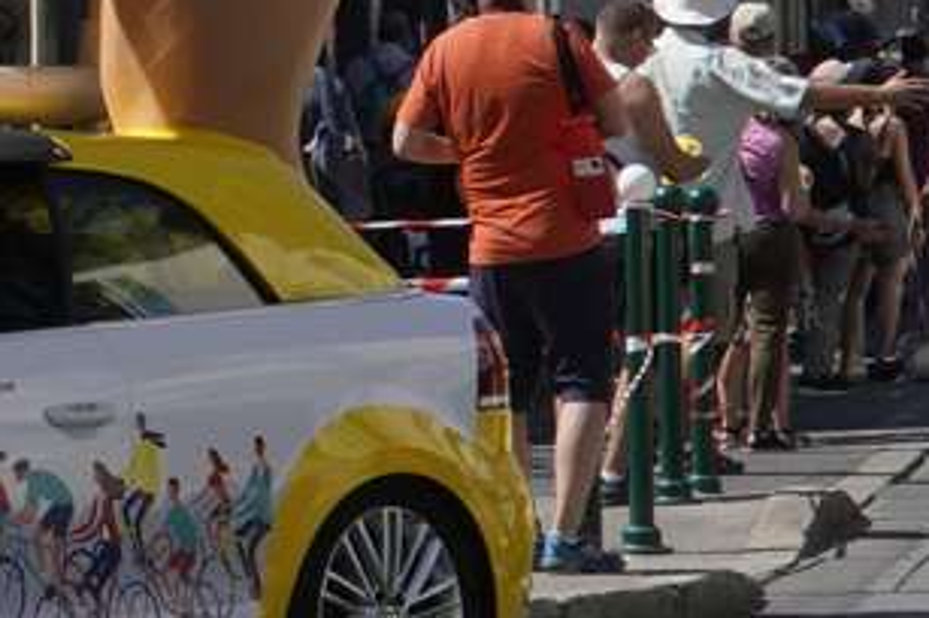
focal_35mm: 411
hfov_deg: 5.0
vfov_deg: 3.3
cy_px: -106
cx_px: -678
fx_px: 10595
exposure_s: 1/2000
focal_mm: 105
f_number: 9
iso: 800
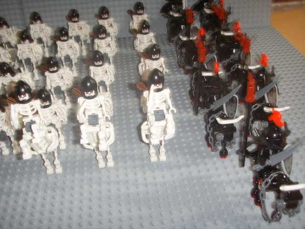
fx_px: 344
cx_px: 152
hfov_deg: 47.9
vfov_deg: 36.8
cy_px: 114
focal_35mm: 39
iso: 100
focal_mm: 6.6
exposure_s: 1/45
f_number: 3.5
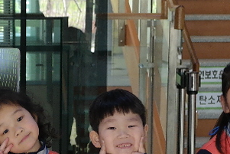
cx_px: -2
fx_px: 1099
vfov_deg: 8.0
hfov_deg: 11.8
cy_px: 142
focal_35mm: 172
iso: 400
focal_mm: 20
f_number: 3.5
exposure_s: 1/40
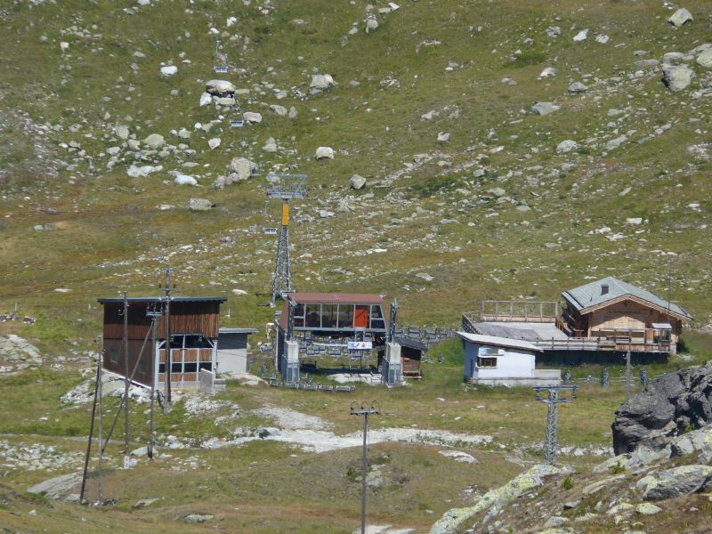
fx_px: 8639
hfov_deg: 4.7
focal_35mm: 420
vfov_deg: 3.5
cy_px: 267
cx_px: 356
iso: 100
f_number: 6.3
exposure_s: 1/400
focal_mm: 88.8
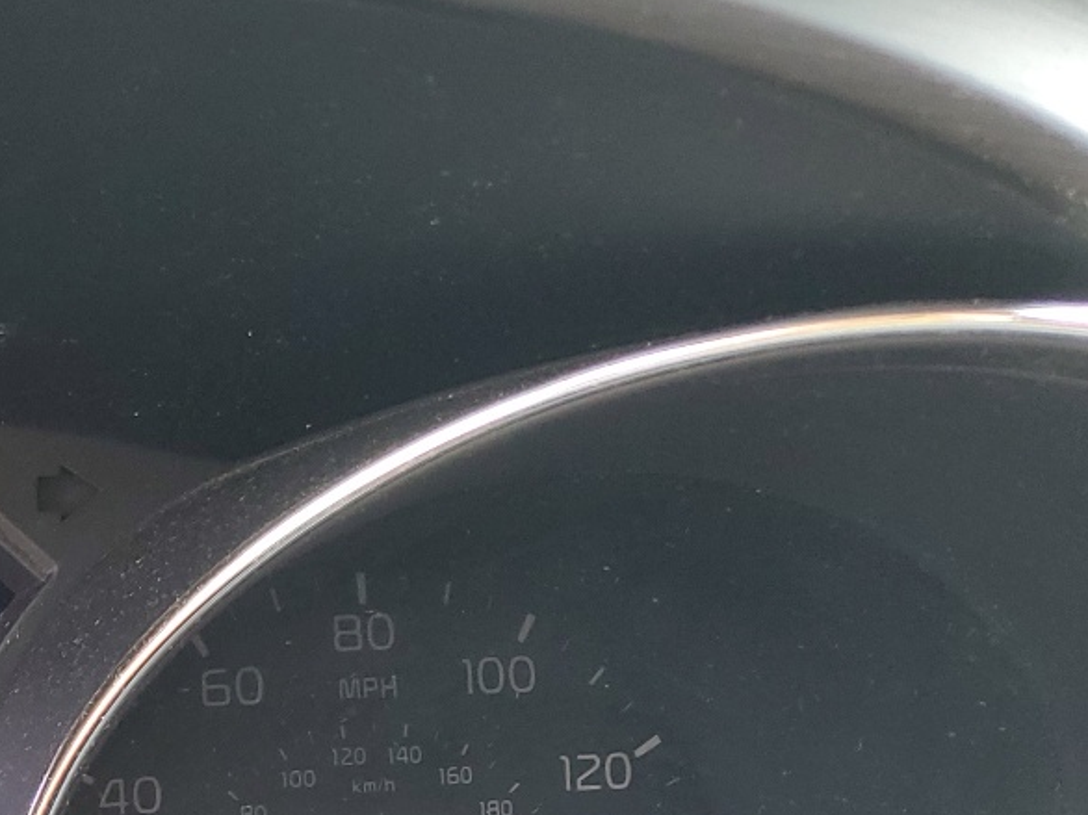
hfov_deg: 23.6
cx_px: -392
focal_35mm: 71
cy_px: 1066
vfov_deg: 19.1
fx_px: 2231
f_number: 1.5
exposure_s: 1/60.2
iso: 57
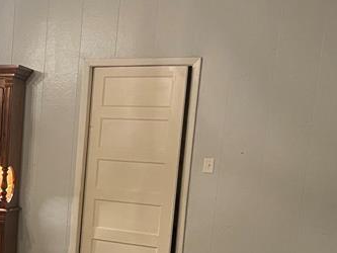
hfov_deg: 21.9
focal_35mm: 80
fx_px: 779
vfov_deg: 18.2
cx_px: -107
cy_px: 227
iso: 320
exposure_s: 1/60
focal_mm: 4.25
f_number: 1.8
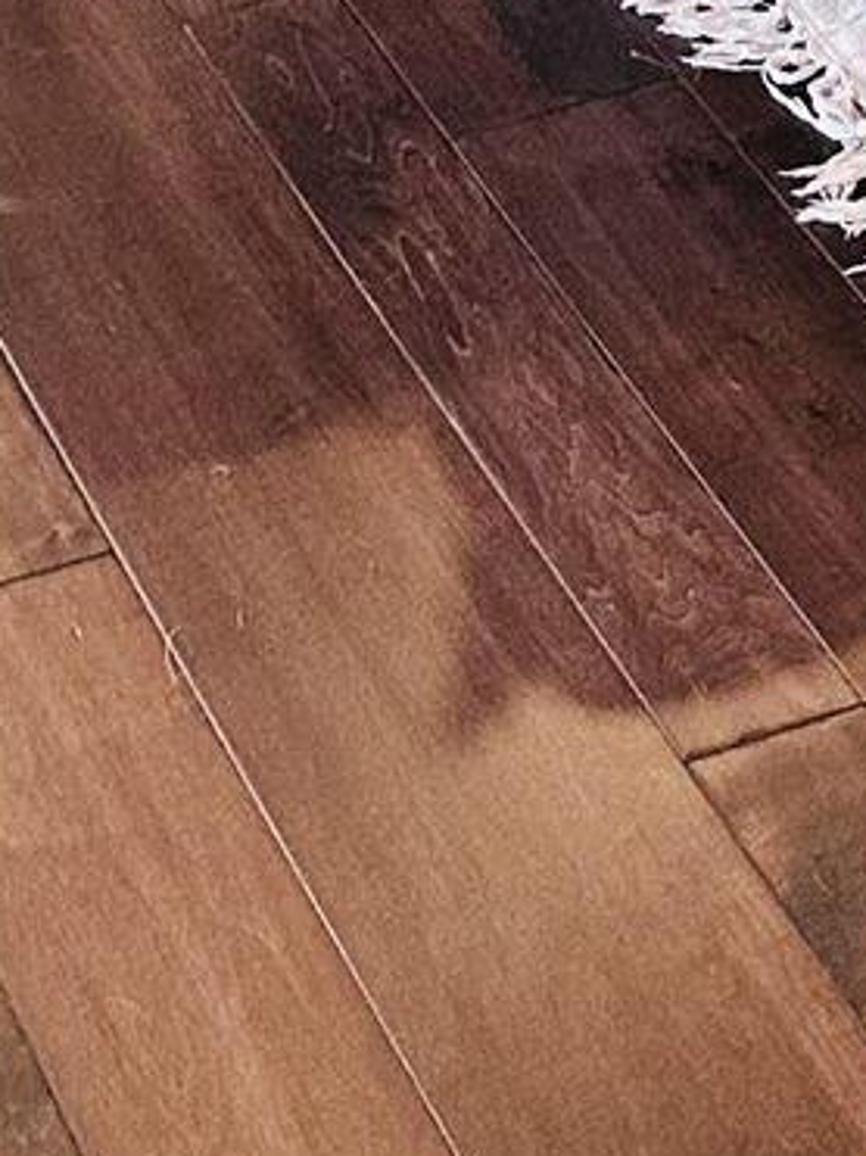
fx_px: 4973
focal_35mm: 149
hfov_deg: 10.0
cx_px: 361
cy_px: -1742
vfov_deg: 10.9
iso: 200
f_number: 1.78
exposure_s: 1/60
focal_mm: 6.86
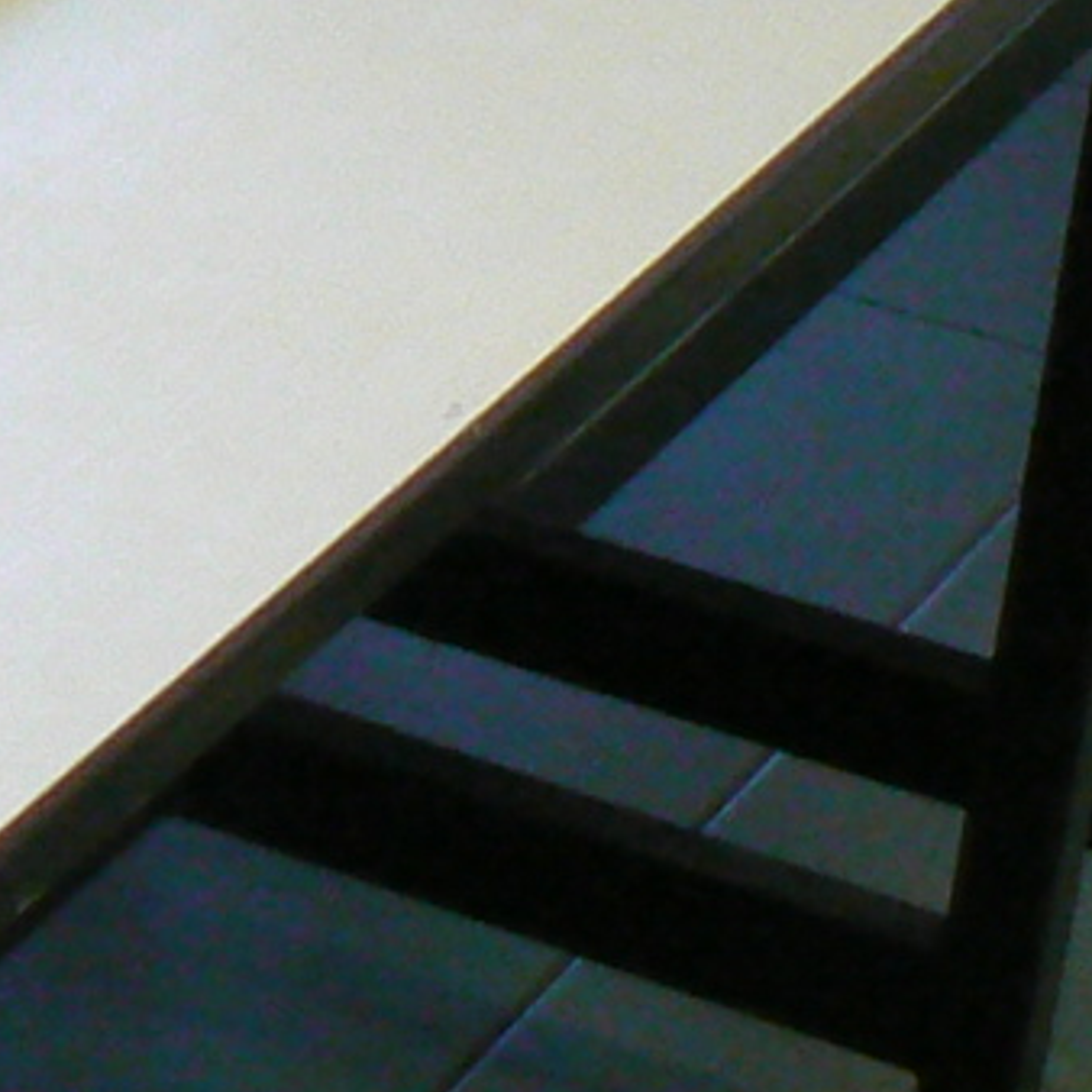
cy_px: -598
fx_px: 7745
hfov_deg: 7.6
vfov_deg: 7.9
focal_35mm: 217
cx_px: -1376
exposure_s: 1/30
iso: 200
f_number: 2.8
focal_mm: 6
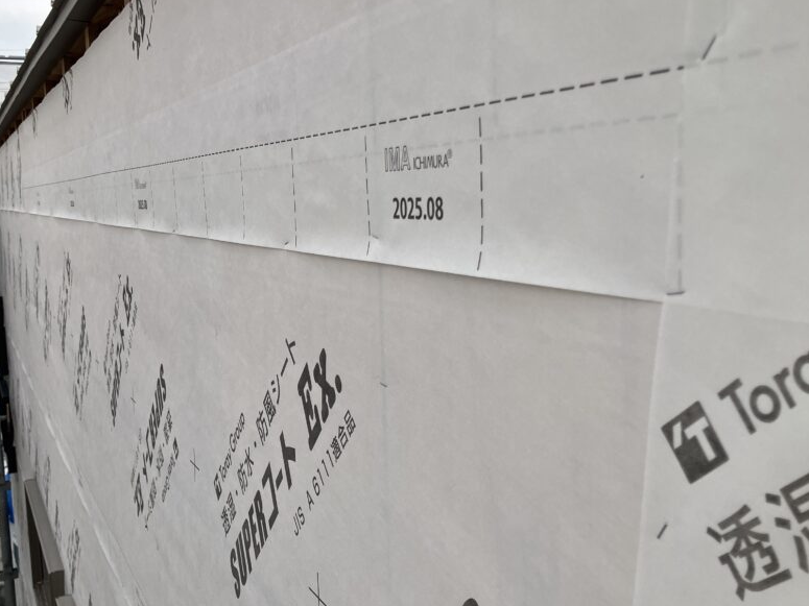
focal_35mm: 37
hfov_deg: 49.8
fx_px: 865
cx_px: 314
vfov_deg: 38.6
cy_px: 323
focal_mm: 3.99
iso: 32
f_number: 1.8
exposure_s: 1/592
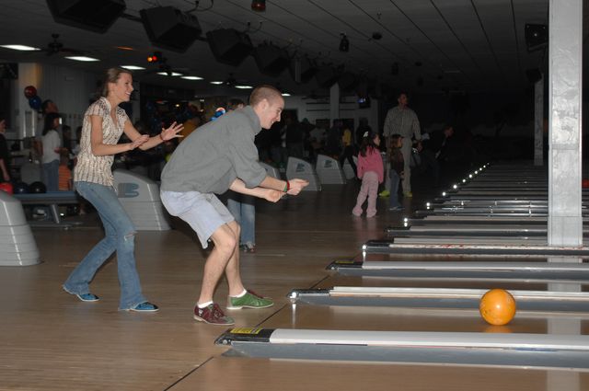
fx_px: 1103
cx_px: 294
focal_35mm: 68
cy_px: 196
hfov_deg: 29.9
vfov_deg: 20.1
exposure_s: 1/125
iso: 400
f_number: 4
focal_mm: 45
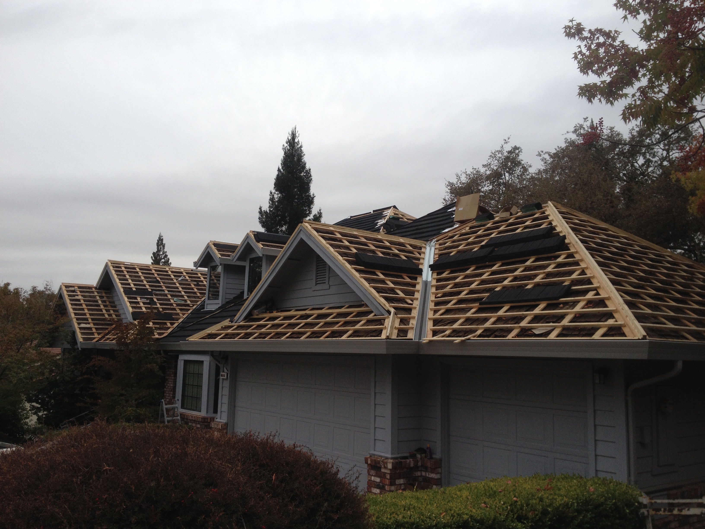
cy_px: 264
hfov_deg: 52.6
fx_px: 713
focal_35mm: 35
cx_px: 352
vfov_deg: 40.7
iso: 50
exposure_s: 1/144
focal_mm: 4.28
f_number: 2.4
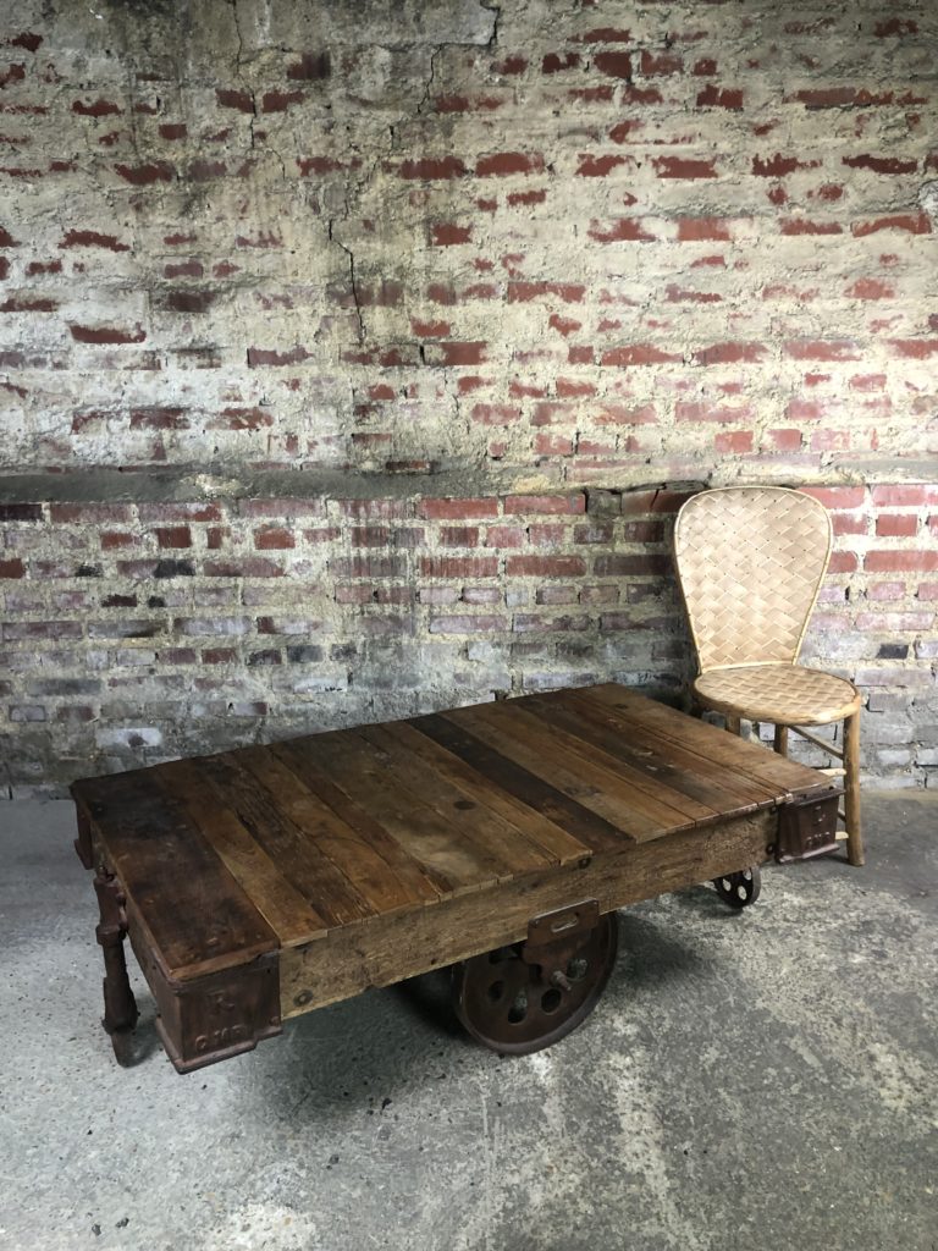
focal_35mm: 28
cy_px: 626
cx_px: 469
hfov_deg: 49.7
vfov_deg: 63.4
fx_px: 1012
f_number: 1.8
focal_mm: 4
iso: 50
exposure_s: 1/17
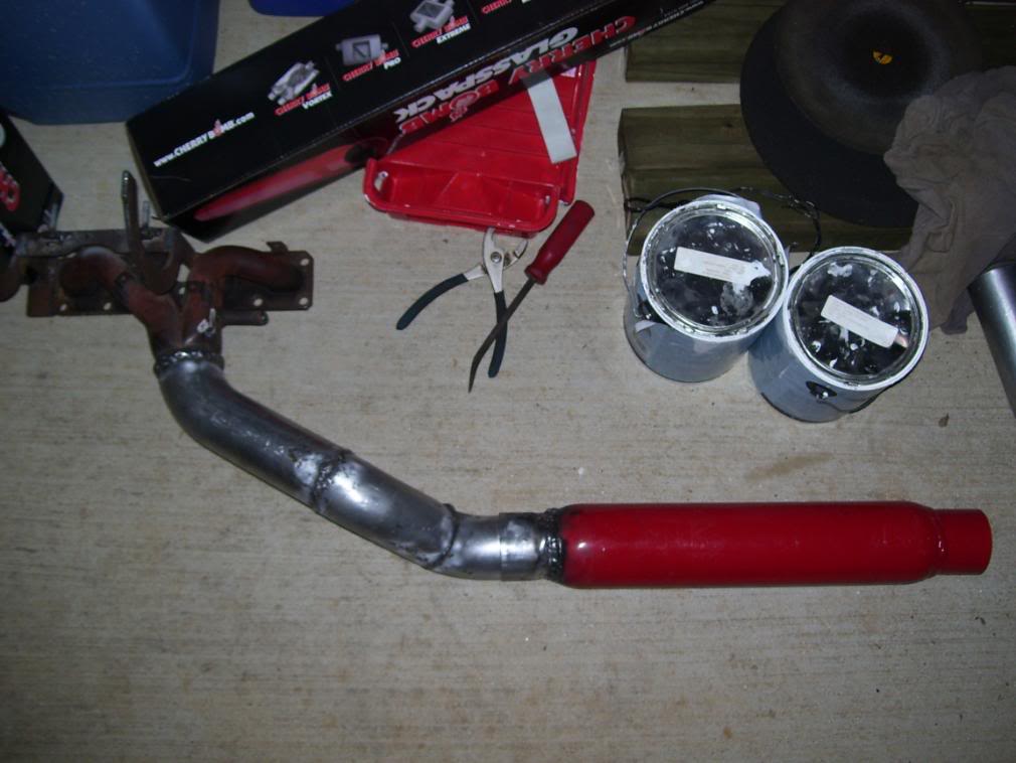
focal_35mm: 36
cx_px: 508
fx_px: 1057
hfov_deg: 51.3
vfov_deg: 39.7
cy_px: 382
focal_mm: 6
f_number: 2.7
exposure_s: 1/60
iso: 80
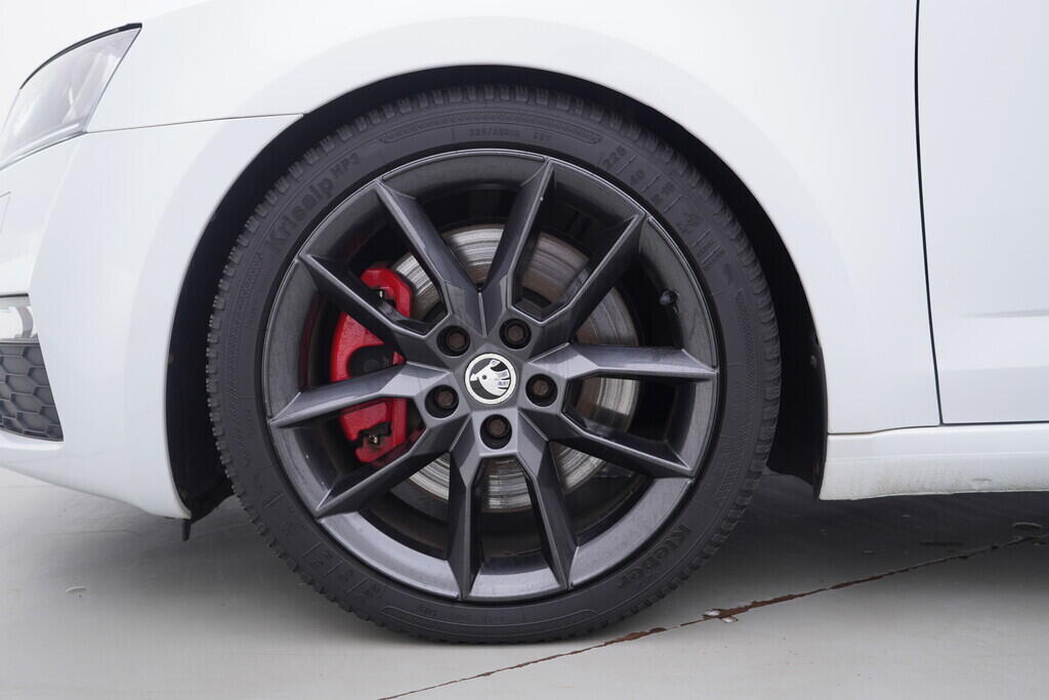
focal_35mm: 36
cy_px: 350
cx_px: 524
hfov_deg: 53.1
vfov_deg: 36.9
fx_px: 1049
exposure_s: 1/60
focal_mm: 24
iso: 125
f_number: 3.2
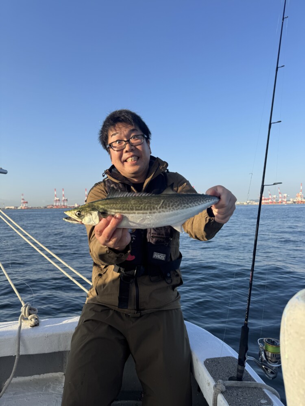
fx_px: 282
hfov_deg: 56.8
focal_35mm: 24
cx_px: 152
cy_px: 203
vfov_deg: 71.6
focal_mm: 6.76
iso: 80
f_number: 1.78
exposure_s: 1/2959
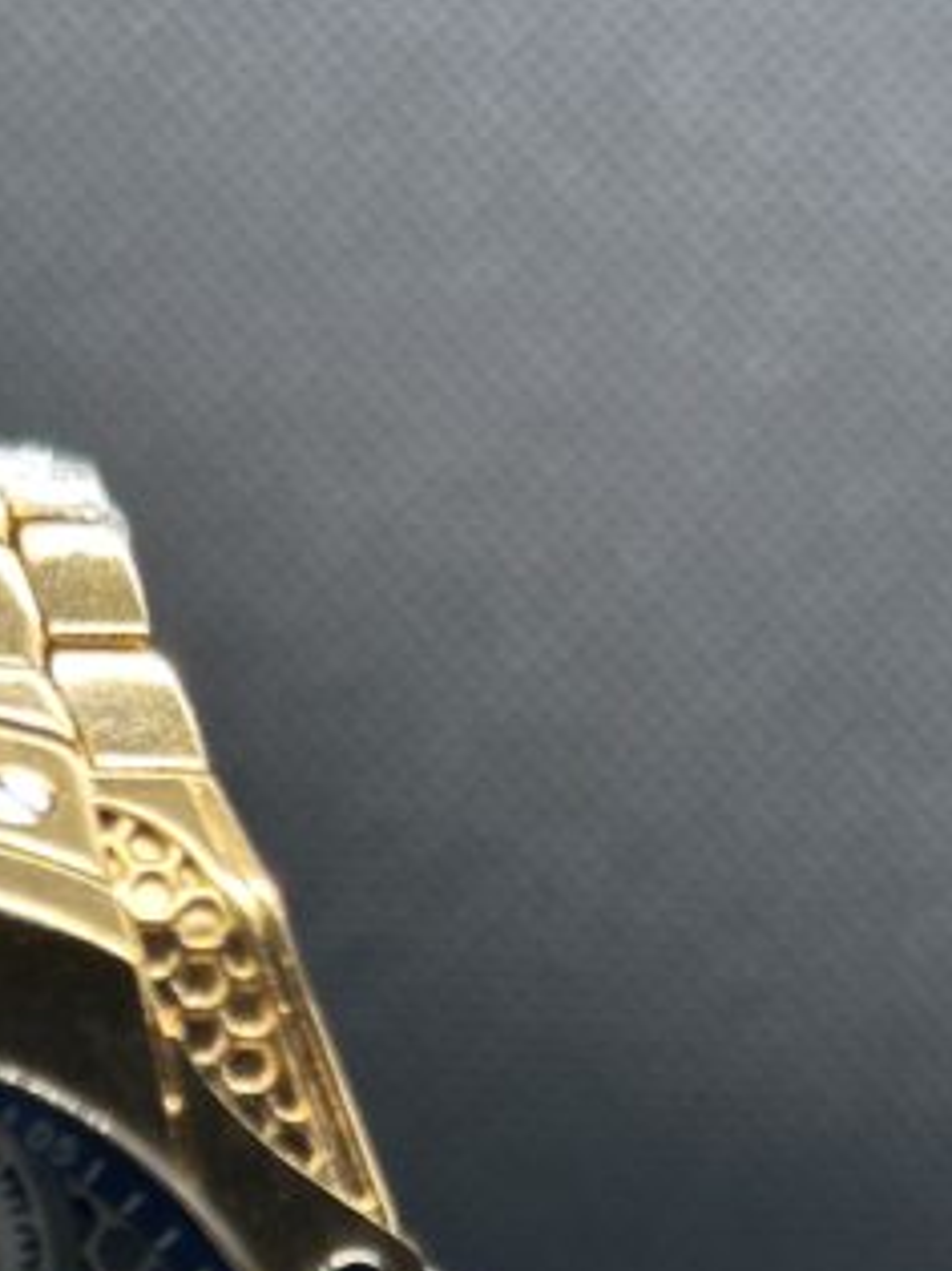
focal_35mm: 122
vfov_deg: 15.6
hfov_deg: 11.9
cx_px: -157
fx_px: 4477
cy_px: 1461
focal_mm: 6.86
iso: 80
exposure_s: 1/50
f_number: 1.78
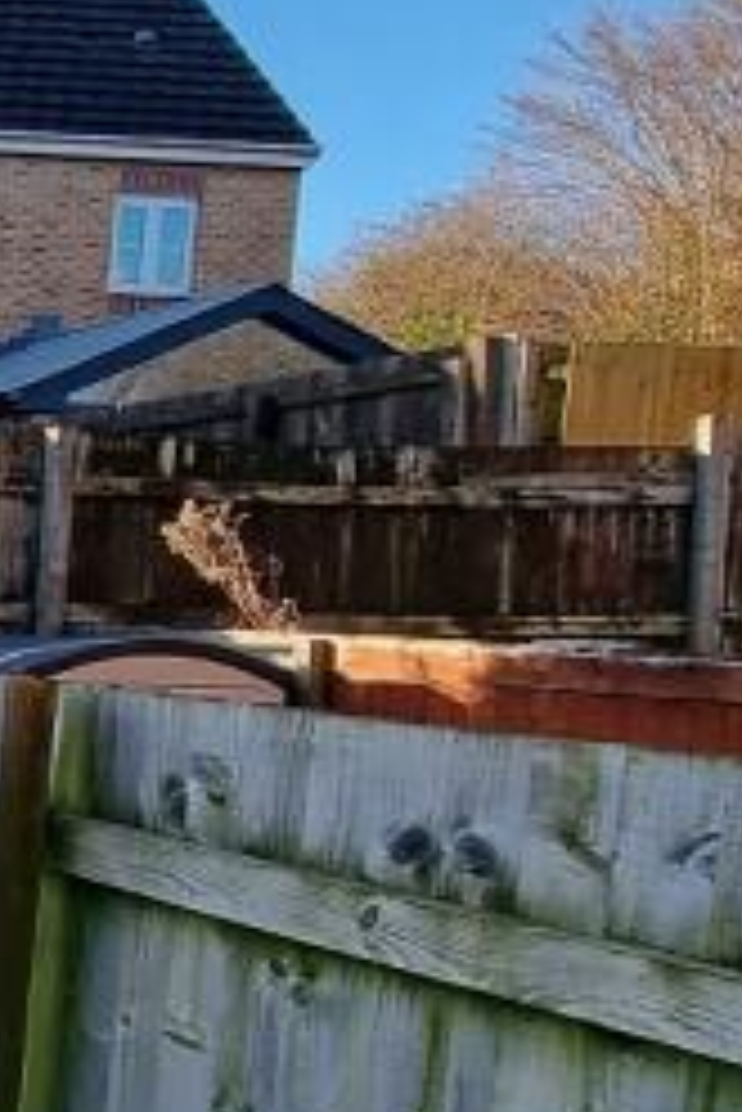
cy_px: 743
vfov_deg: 35.3
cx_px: -1016
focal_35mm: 56
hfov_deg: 15.0
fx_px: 1729
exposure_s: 1/536
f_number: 2.2
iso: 50
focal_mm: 2.2
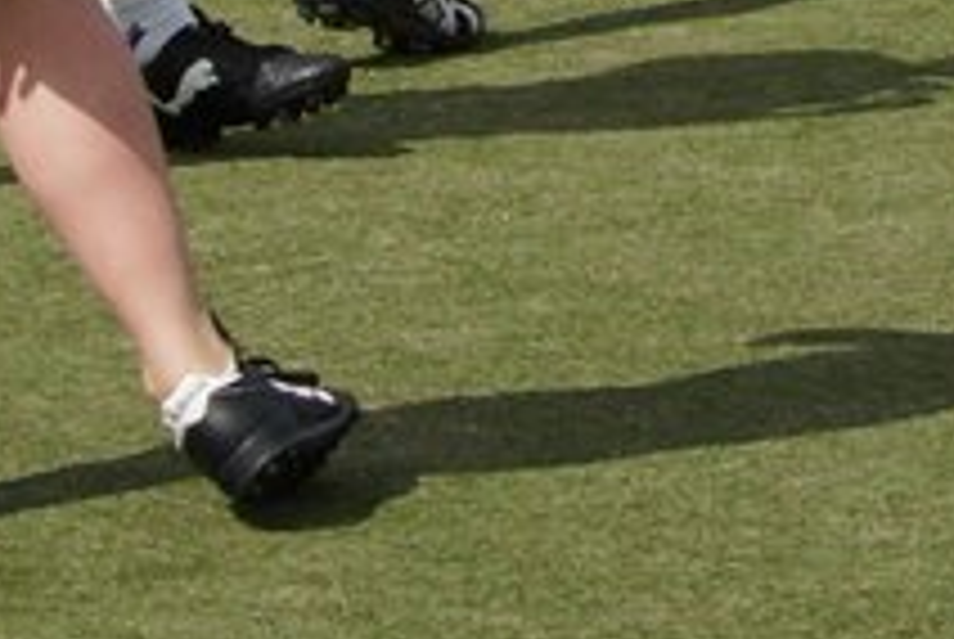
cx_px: 830
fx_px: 6725
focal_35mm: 253
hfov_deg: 8.1
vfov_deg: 5.1
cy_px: -1539
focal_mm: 35
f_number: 9
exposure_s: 1/1000
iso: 320
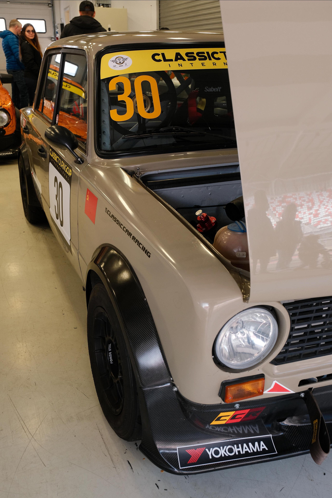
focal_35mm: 35
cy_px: 249
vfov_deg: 54.4
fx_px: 484
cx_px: 166
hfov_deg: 37.9
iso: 640
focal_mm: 23.4
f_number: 5
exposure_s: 1/56
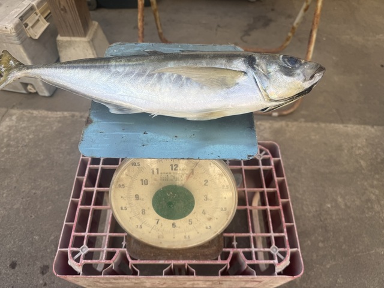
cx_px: 192
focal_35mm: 24
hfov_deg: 71.6
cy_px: 144
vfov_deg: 56.8
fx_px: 266
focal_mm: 6.76
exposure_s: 1/448
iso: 80
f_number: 1.78
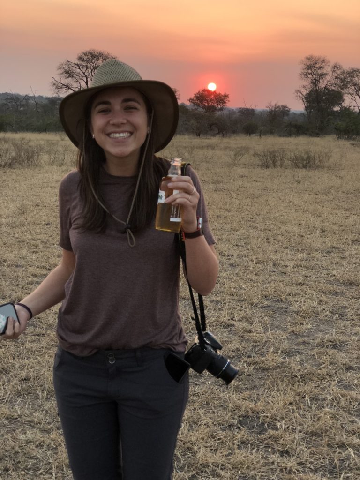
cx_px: 180
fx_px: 790
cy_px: 240
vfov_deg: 33.8
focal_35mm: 57
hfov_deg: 25.7
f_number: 2.8
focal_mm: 6.6
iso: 40
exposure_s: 1/120
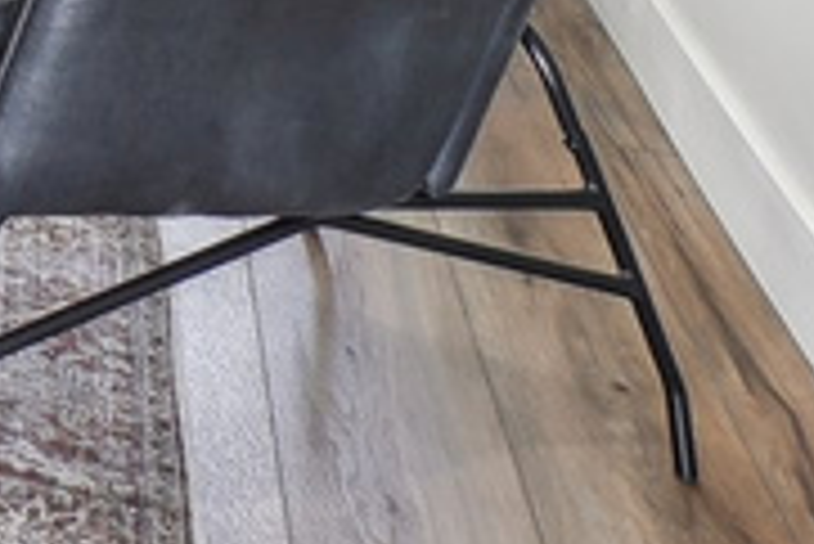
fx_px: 2172
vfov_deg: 11.3
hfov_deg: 14.6
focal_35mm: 96
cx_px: -1084
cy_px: -854
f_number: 8
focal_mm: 17
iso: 400
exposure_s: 1/15
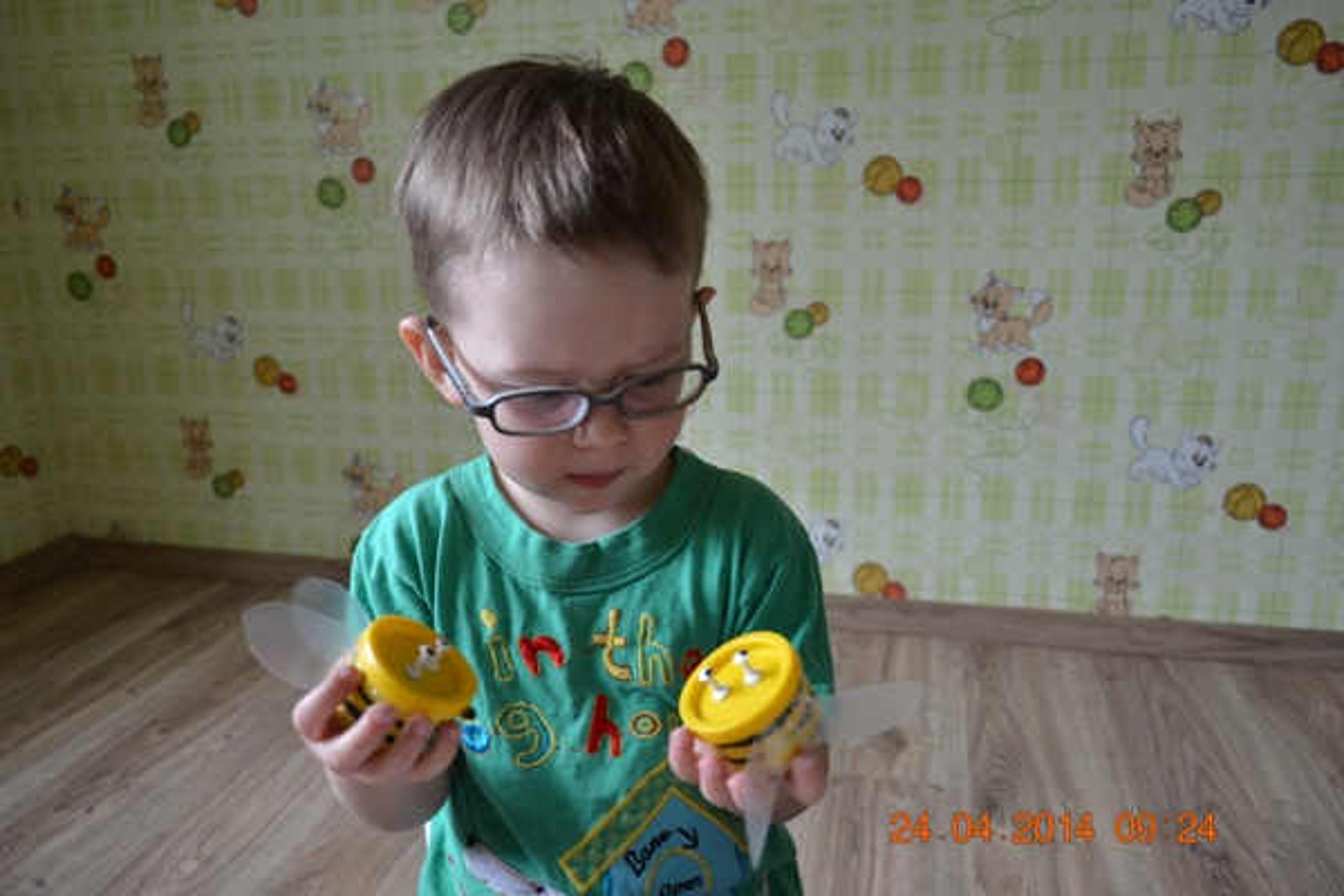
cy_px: 448
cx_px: 672
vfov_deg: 47.9
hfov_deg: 67.4
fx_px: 1008
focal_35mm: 27
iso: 400
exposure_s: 1/50
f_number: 3.5
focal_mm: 18
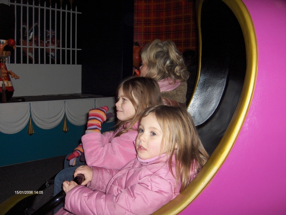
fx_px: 323
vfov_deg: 36.9
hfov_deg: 47.8
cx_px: 143
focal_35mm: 39
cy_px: 108
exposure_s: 1/60
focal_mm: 8
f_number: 2.8
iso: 100
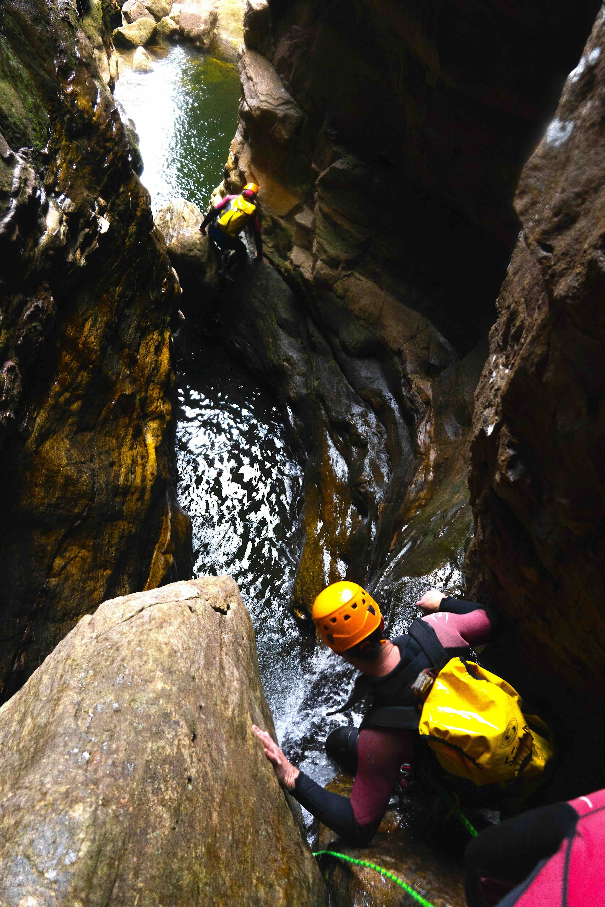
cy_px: 454
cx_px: 302
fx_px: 731
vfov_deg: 63.7
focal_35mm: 29
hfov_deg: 45.0
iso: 1600
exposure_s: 1/200
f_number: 5.6
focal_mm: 29
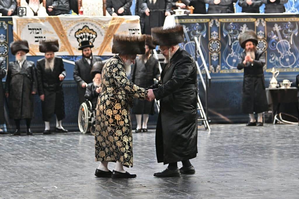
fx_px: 1271
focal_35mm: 153
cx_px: 150
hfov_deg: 13.4
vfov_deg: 9.0
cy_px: 100
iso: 1000
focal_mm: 102
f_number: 2.8
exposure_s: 1/320
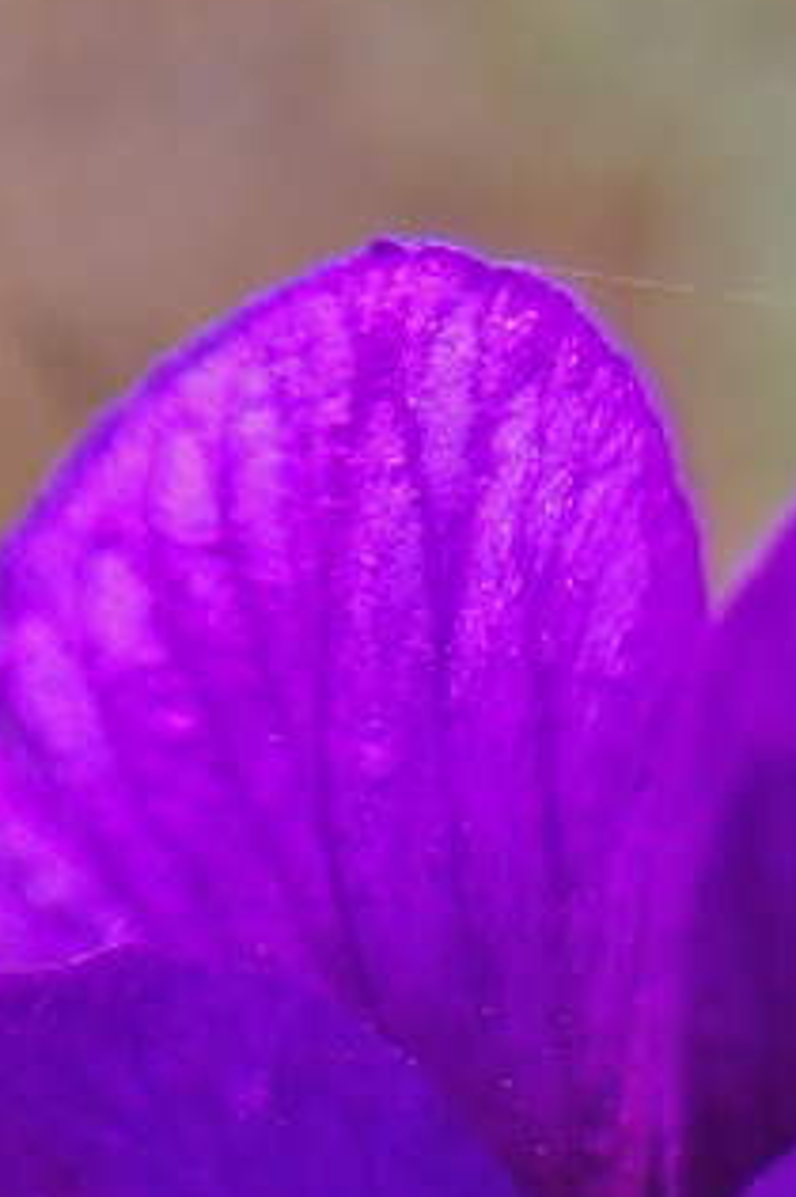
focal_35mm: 389
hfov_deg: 3.5
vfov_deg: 5.3
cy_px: 1913
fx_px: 12929
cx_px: 648
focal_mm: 80
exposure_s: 1/180
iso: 200
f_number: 5.6
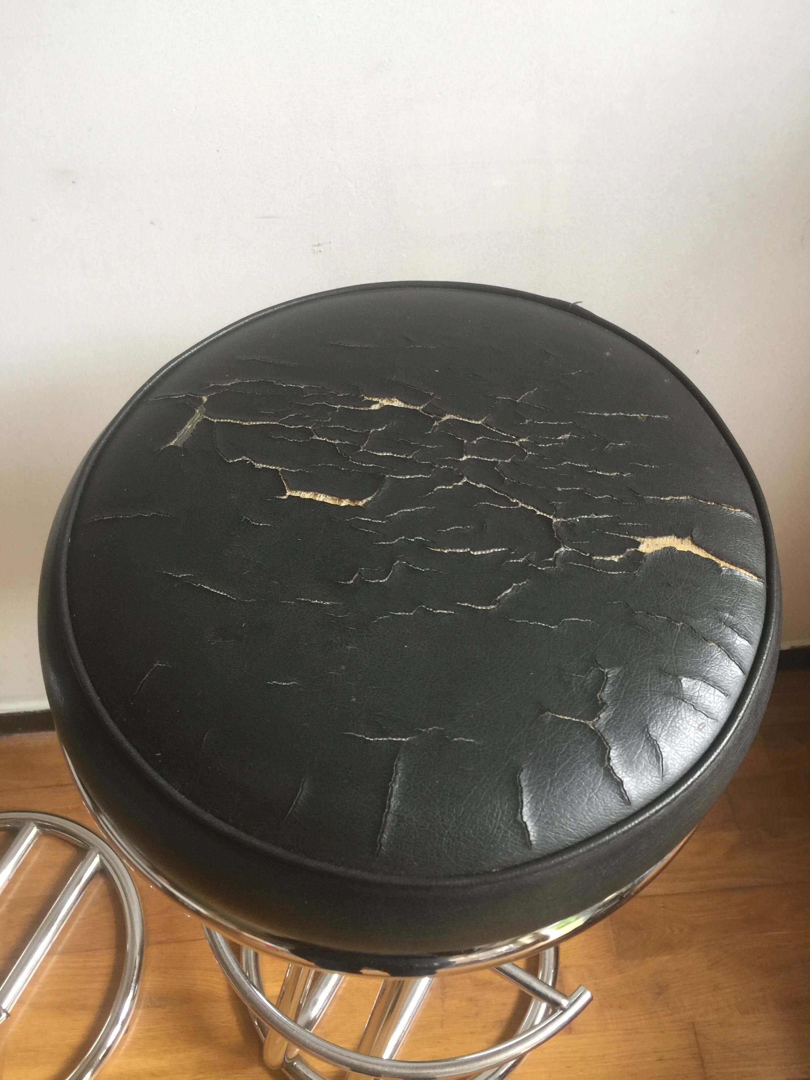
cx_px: 405
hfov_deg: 48.2
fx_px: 905
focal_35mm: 29
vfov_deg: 61.7
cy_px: 540
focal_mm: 4.15
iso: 40
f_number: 2.2
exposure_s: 1/17
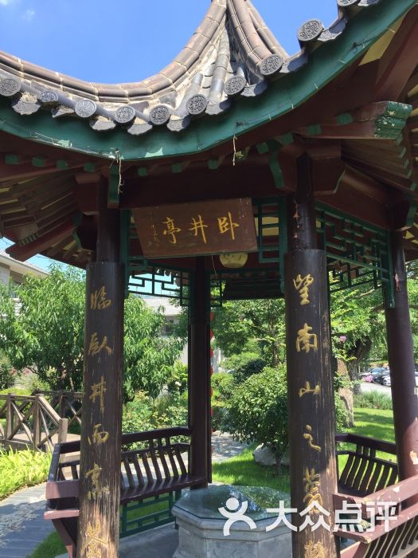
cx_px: 209
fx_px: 467
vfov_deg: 61.7
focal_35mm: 29
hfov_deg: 48.2
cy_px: 279
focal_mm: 4.15
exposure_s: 1/590
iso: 32
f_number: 2.2
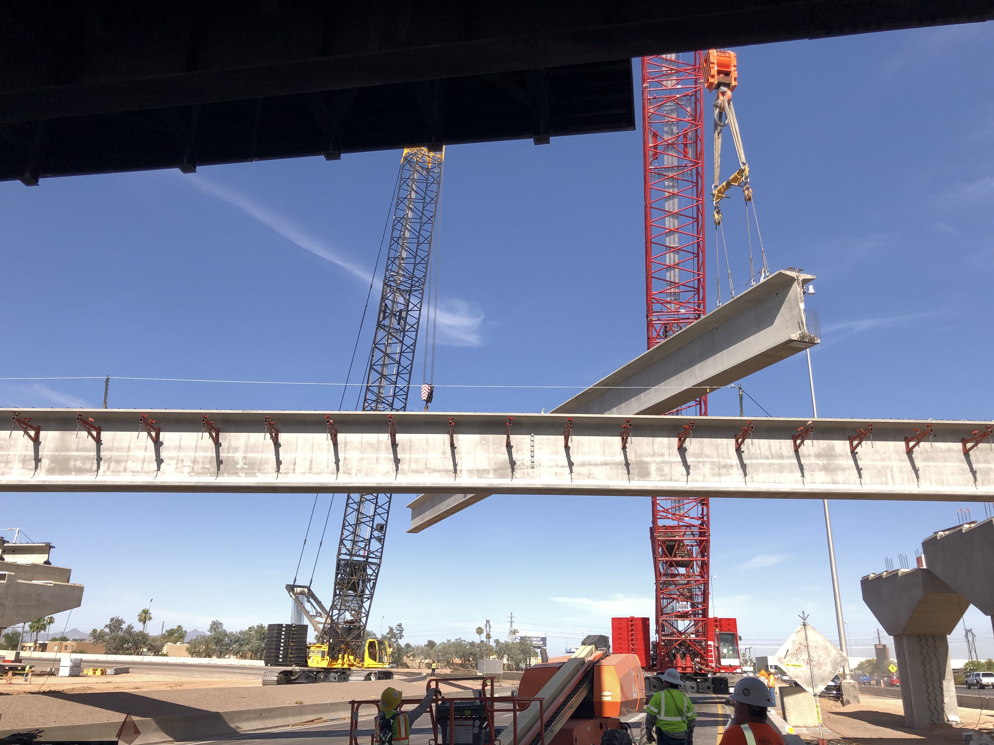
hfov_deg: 63.4
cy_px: 372
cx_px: 497
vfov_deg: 49.7
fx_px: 804
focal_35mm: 28
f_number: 1.8
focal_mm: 3.99
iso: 50
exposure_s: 1/2558
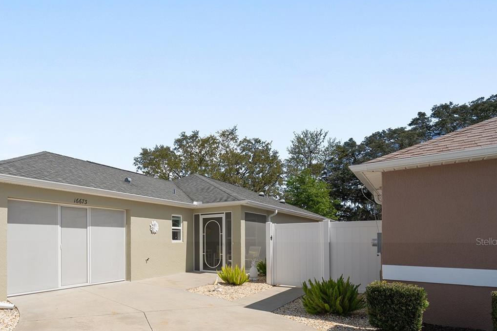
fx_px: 304
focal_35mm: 22
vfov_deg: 54.9
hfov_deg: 73.5
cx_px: 129
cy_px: 241
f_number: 8
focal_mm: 14
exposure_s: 1/1600
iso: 250
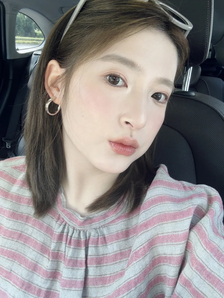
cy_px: 149
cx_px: 112
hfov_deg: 46.8
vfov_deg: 60.0
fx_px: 259
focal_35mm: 30
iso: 50
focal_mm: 2.69
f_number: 1.9
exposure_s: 1/121
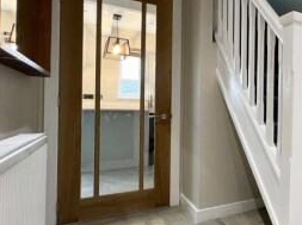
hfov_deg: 46.1
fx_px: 261
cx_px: 325
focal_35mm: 30
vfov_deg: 46.7
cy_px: 110
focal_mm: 1.57
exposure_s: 1/50
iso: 160
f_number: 1.8
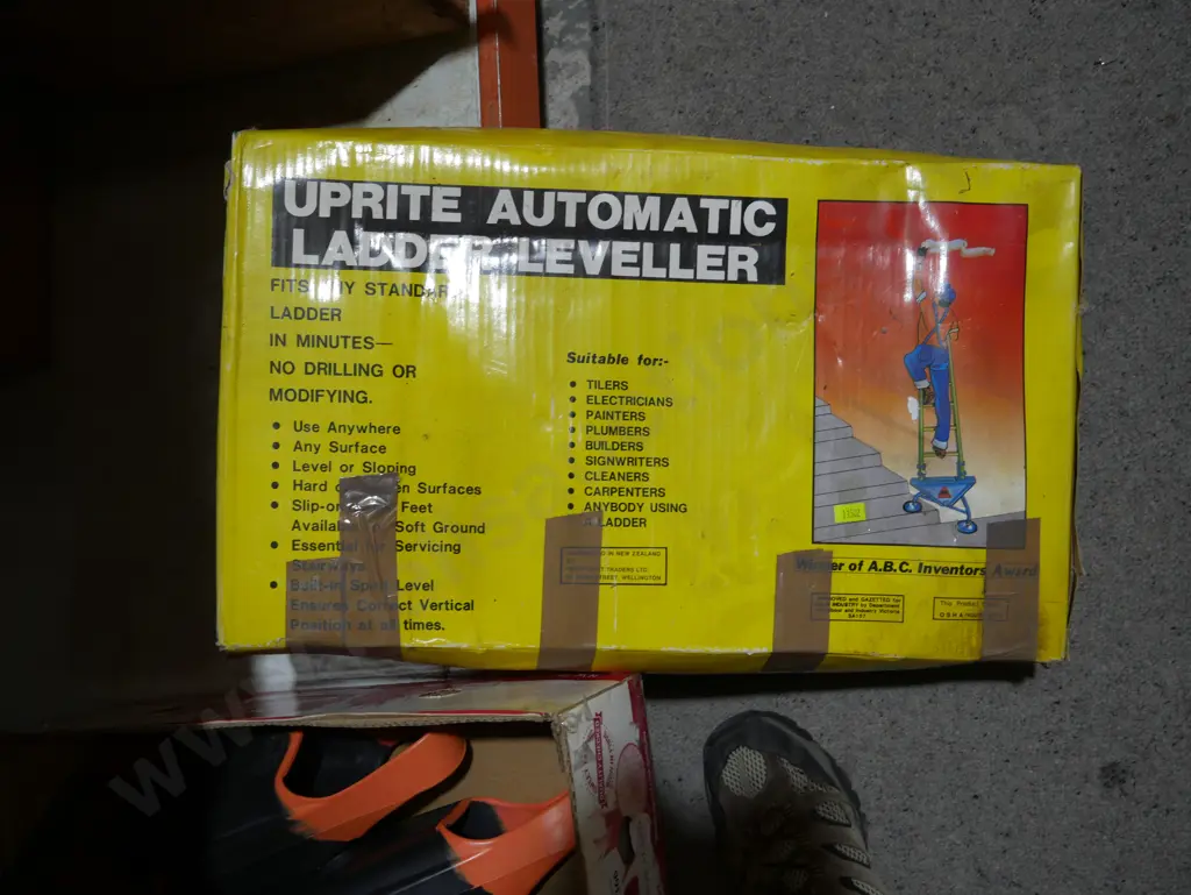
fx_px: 1102
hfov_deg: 56.8
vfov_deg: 44.2
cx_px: 596
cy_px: 448
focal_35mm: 32
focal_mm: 16
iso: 200
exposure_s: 1/80
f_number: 3.6
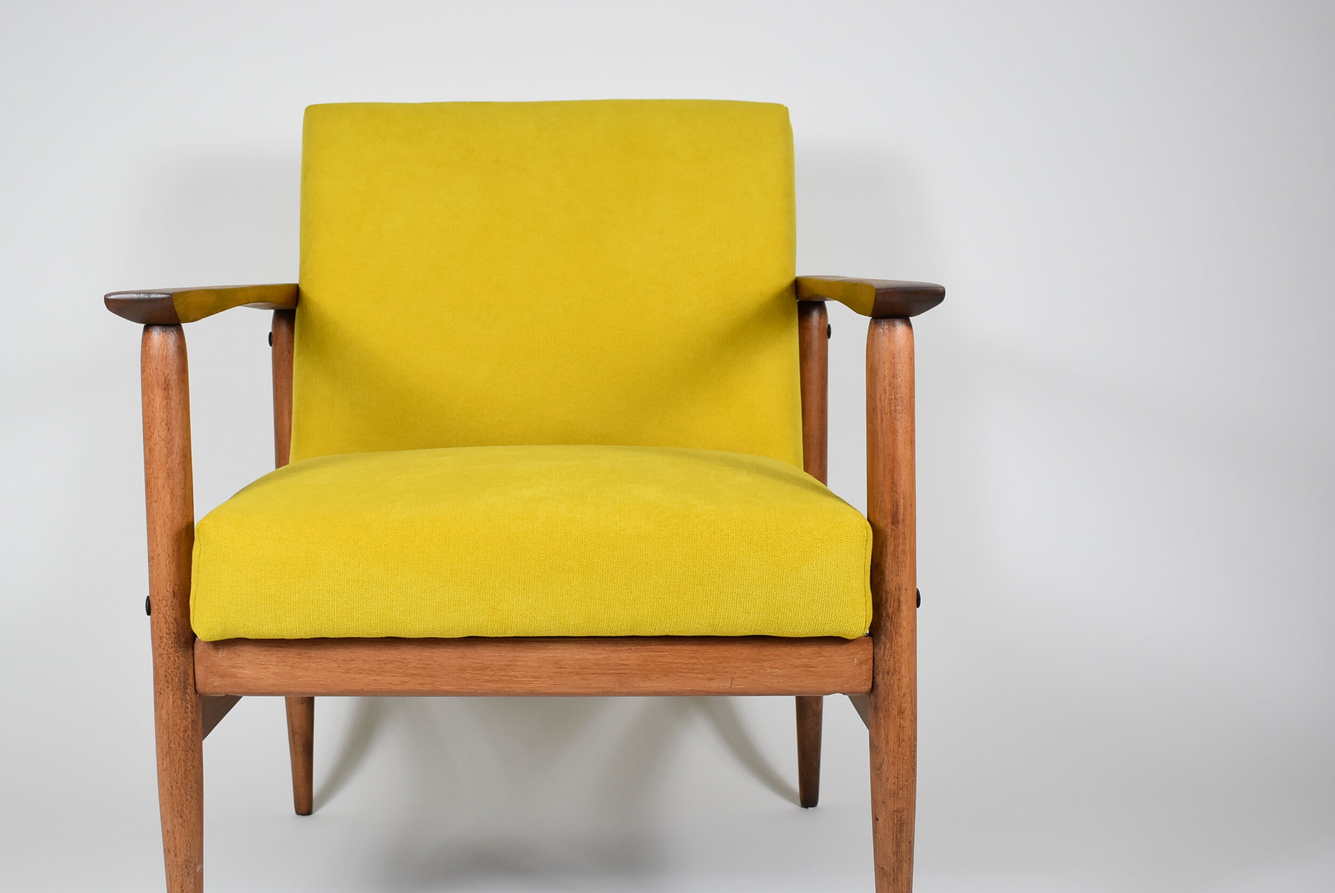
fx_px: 1804
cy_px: 522
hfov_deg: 40.5
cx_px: 555
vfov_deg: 27.8
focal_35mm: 49
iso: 800
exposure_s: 1/125
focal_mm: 27
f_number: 5
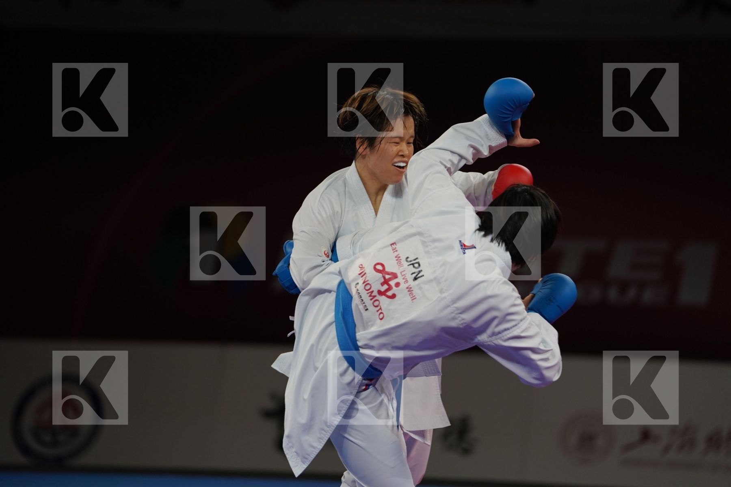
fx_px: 4061
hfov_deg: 10.3
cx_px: 366
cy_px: 244
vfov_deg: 6.9
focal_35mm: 200
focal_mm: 200
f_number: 2.8
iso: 800
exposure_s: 1/1000
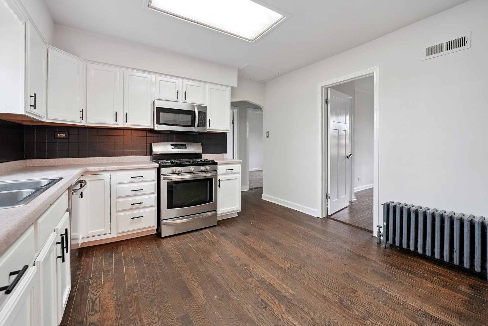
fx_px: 199
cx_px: 244
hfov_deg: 101.5
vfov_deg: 78.5
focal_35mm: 15
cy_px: 163
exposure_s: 1/15
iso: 400
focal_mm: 14.7
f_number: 5
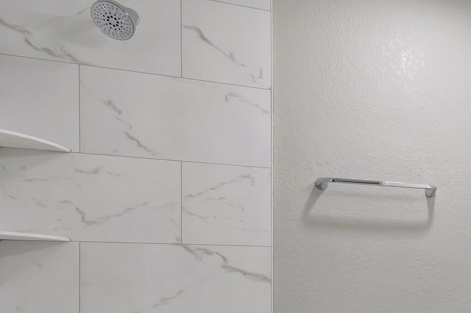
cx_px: 443
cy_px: 296
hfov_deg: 52.6
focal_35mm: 30
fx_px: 392
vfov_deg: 39.6
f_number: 8
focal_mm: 10
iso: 1000
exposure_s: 1/25
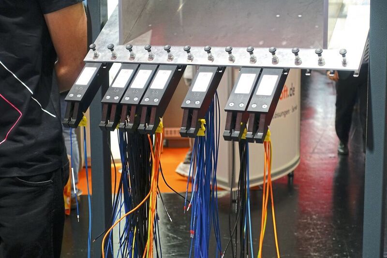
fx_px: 742
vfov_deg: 19.7
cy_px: 129
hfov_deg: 29.2
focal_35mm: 69
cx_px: 194
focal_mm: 25.46
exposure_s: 1/80
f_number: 3.2
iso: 500
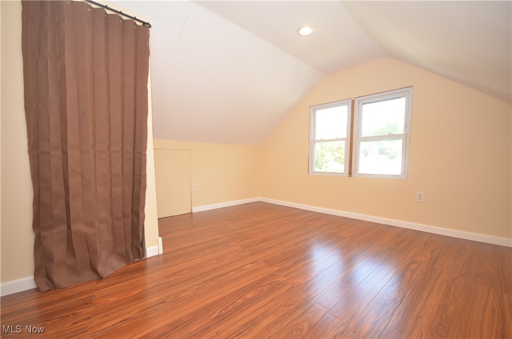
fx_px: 213
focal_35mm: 15
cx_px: 256
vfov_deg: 77.1
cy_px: 170
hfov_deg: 100.5
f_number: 4
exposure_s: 1/60
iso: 320
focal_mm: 10
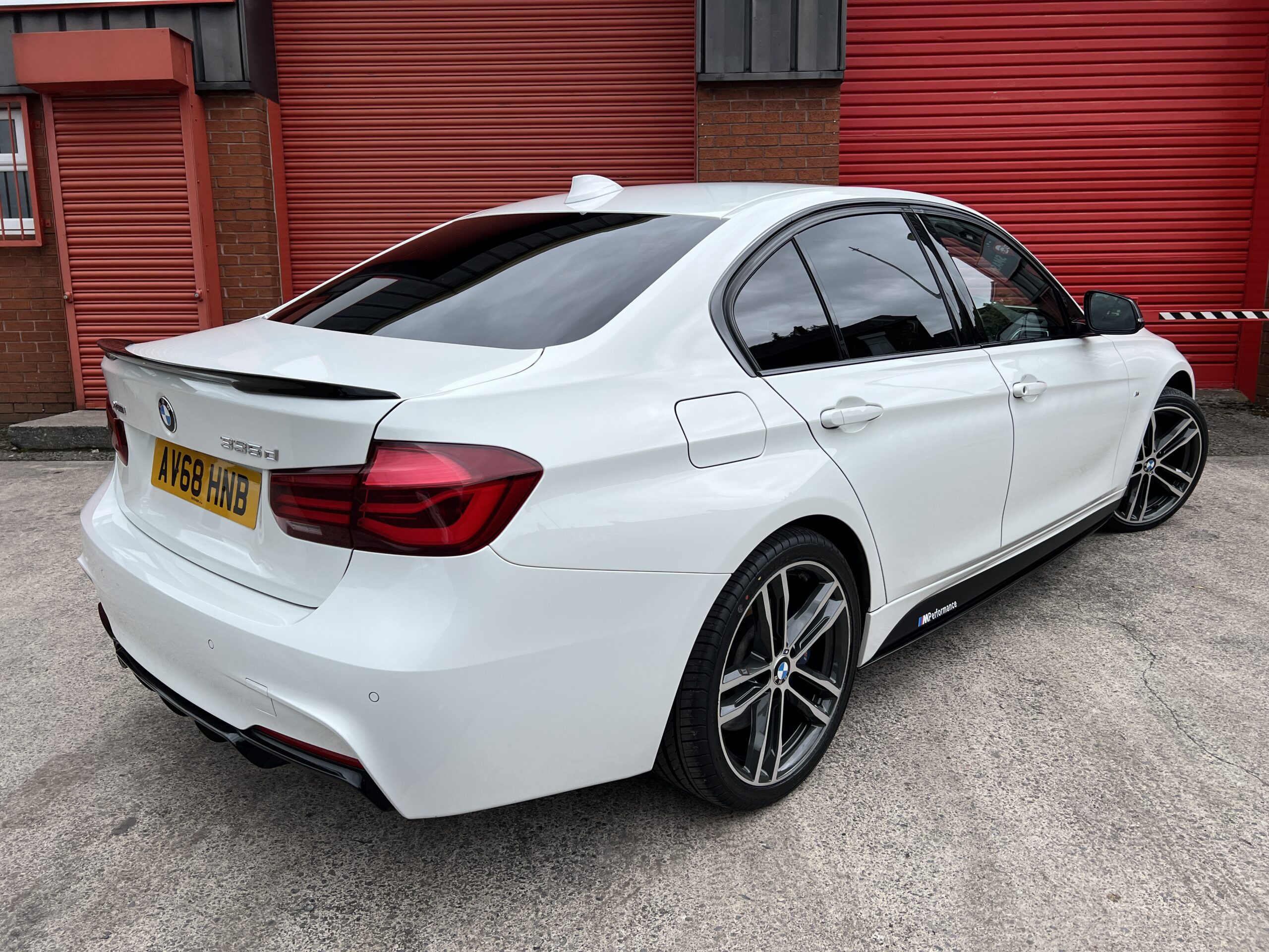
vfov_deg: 53.1
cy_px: 476
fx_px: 953
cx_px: 634
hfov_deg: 67.3
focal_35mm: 26
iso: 50
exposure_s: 1/2083
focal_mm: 5.7
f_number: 1.5
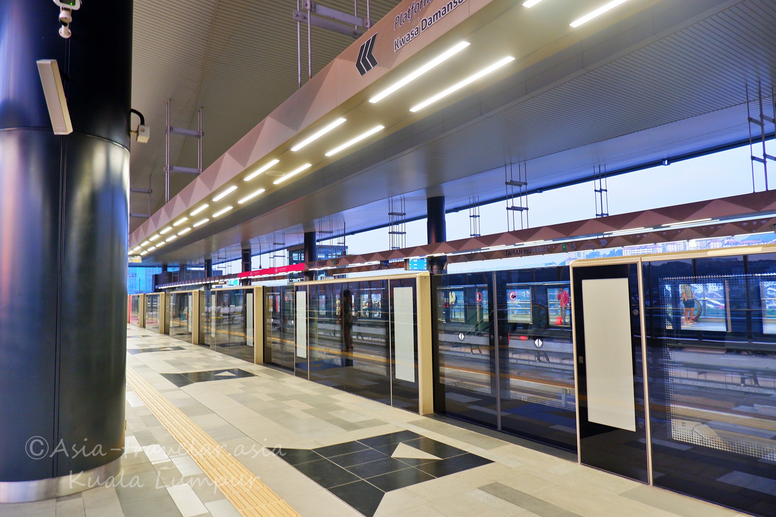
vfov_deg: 55.1
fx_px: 496
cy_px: 258
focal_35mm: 23
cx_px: 388
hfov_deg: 76.1
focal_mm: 15
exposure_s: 1/34
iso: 800
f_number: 3.5
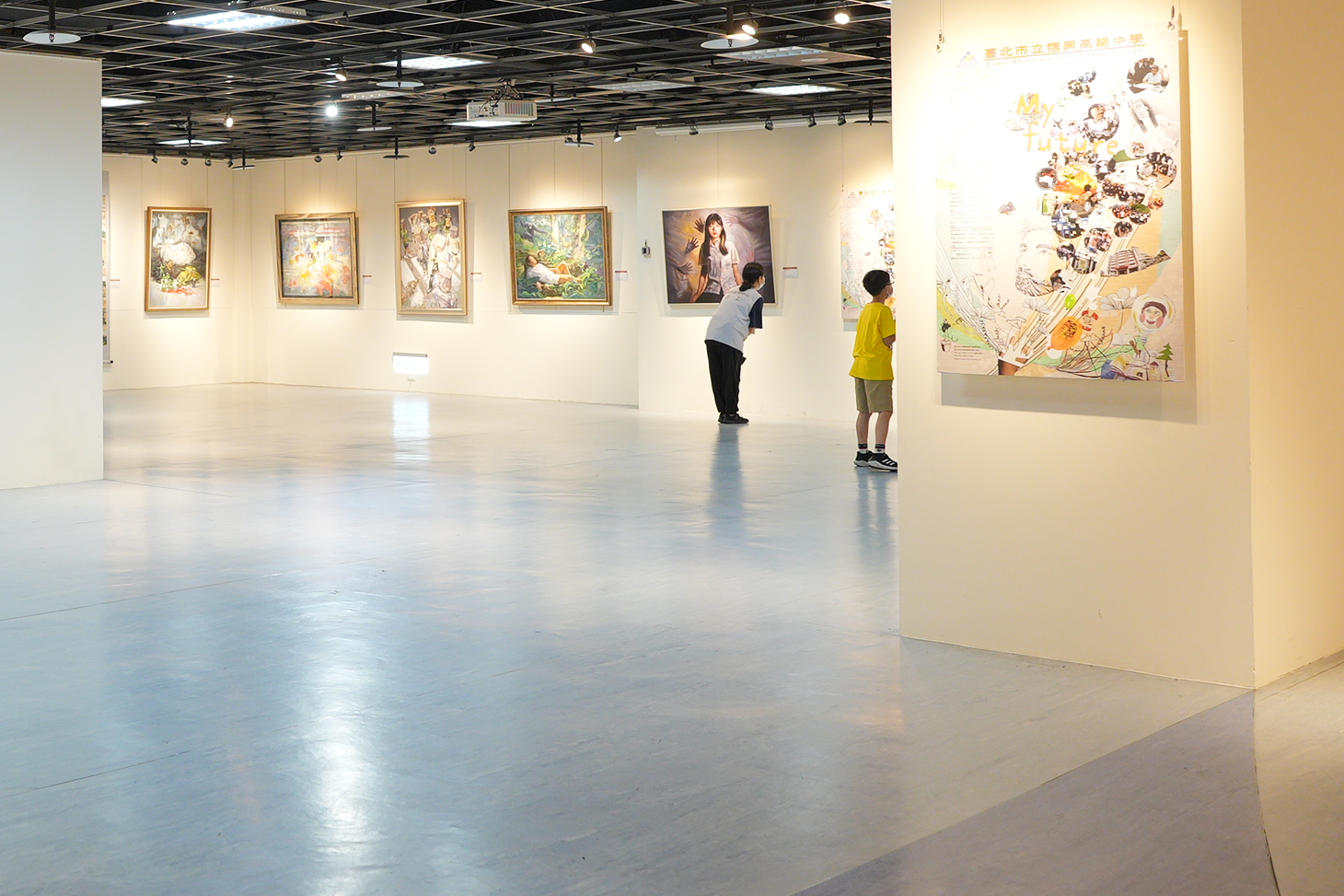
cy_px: 240
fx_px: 1792
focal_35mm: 48
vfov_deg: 27.7
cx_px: 218
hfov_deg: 39.1
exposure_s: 1/125
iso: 800
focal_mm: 20
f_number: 2.8
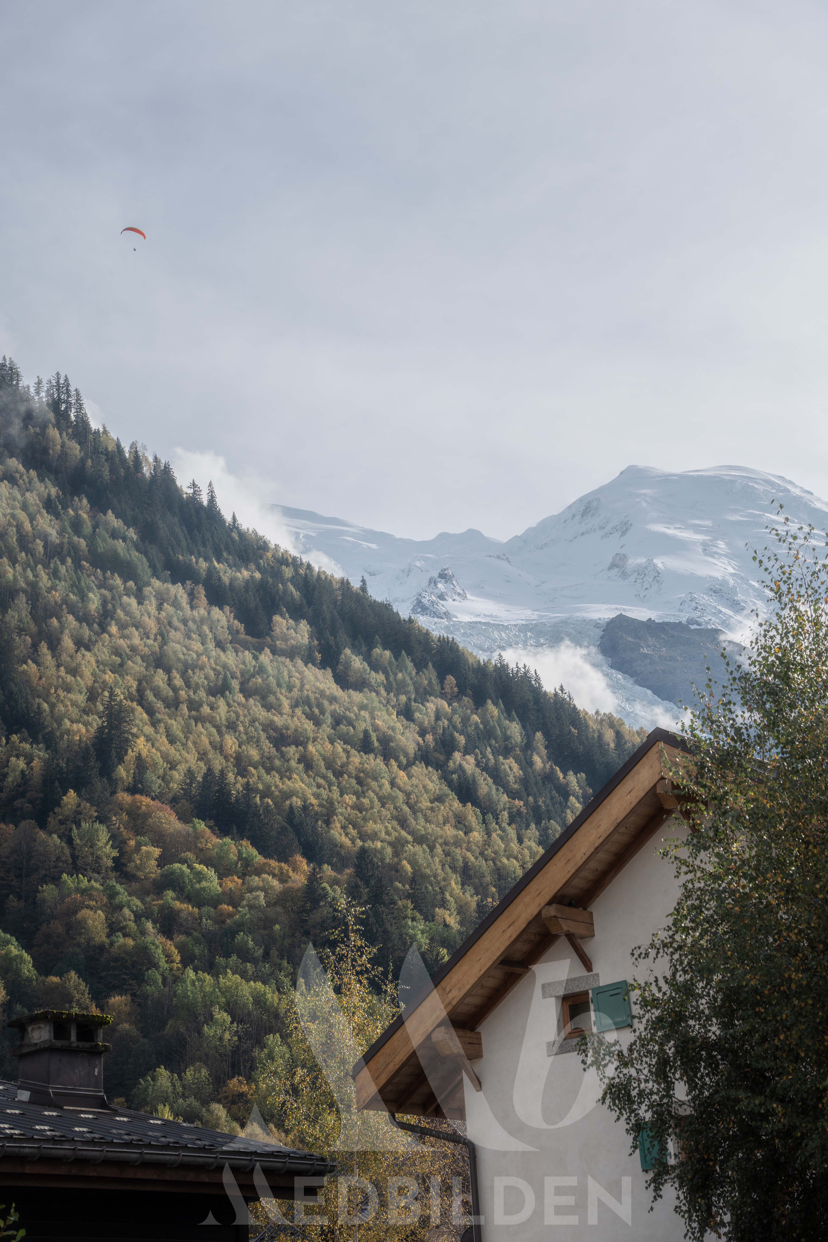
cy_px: 621
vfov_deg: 26.1
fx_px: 2680
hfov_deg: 17.6
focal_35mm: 78
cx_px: 414
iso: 80
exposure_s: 1/3200
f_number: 5.6
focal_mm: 77.7
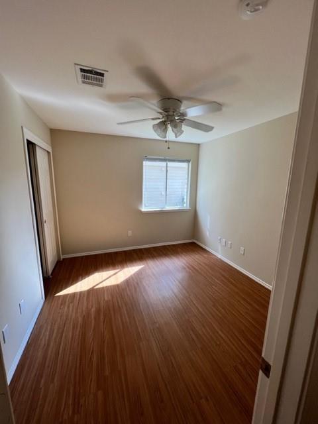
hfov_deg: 89.9
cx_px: 159
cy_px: 212
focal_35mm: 13
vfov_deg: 106.2
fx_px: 159
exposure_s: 1/120
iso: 40
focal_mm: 1.57
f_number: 1.8
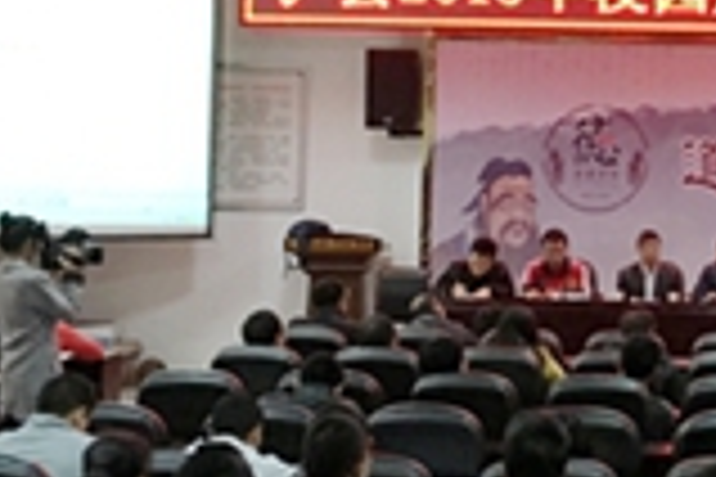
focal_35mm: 95
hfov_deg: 20.5
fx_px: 1889
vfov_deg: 14.3
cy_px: 97
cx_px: 779
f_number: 2.2
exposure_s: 1/33
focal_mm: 4.15
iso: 250
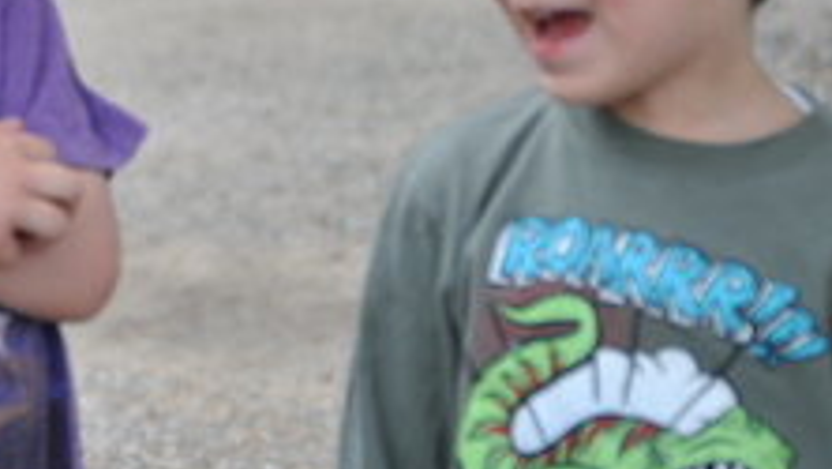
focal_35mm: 382
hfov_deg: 5.6
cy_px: 68
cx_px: 7
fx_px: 8429
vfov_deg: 3.2
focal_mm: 90
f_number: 5
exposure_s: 1/400
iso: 200
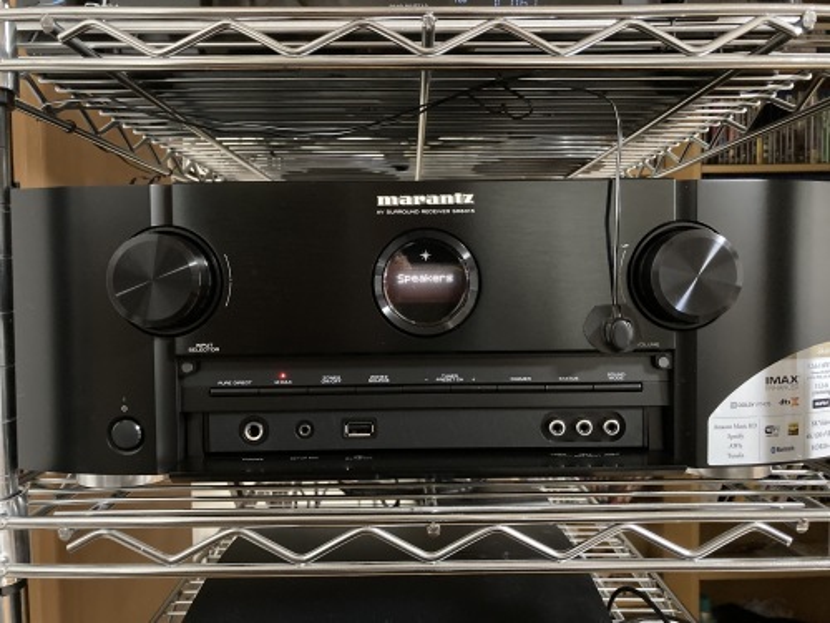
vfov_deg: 49.7
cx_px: 415
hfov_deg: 63.4
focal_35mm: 28
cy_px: 312
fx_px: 671
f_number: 1.8
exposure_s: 1/21
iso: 640
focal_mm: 3.99
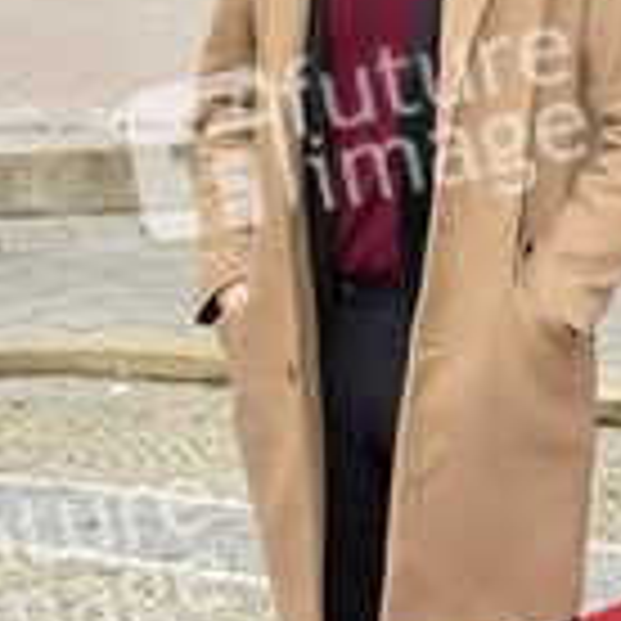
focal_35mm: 135
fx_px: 2740
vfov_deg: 12.9
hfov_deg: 12.9
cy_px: 360
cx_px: 486
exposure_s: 1/160
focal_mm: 55
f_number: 6.3
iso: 640
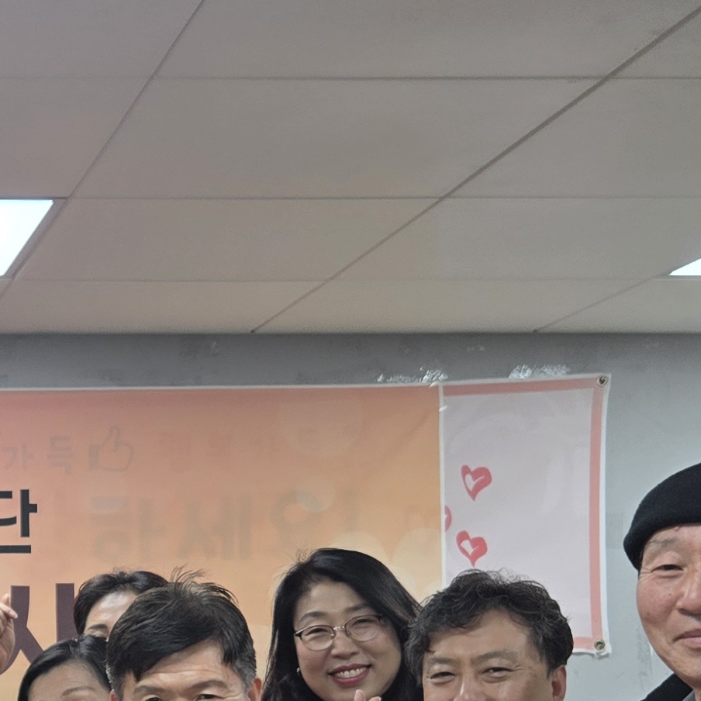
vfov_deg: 18.8
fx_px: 2062
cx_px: -317
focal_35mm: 90
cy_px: 703
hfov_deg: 17.5
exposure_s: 1/120
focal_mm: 5.4
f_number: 1.8
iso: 32
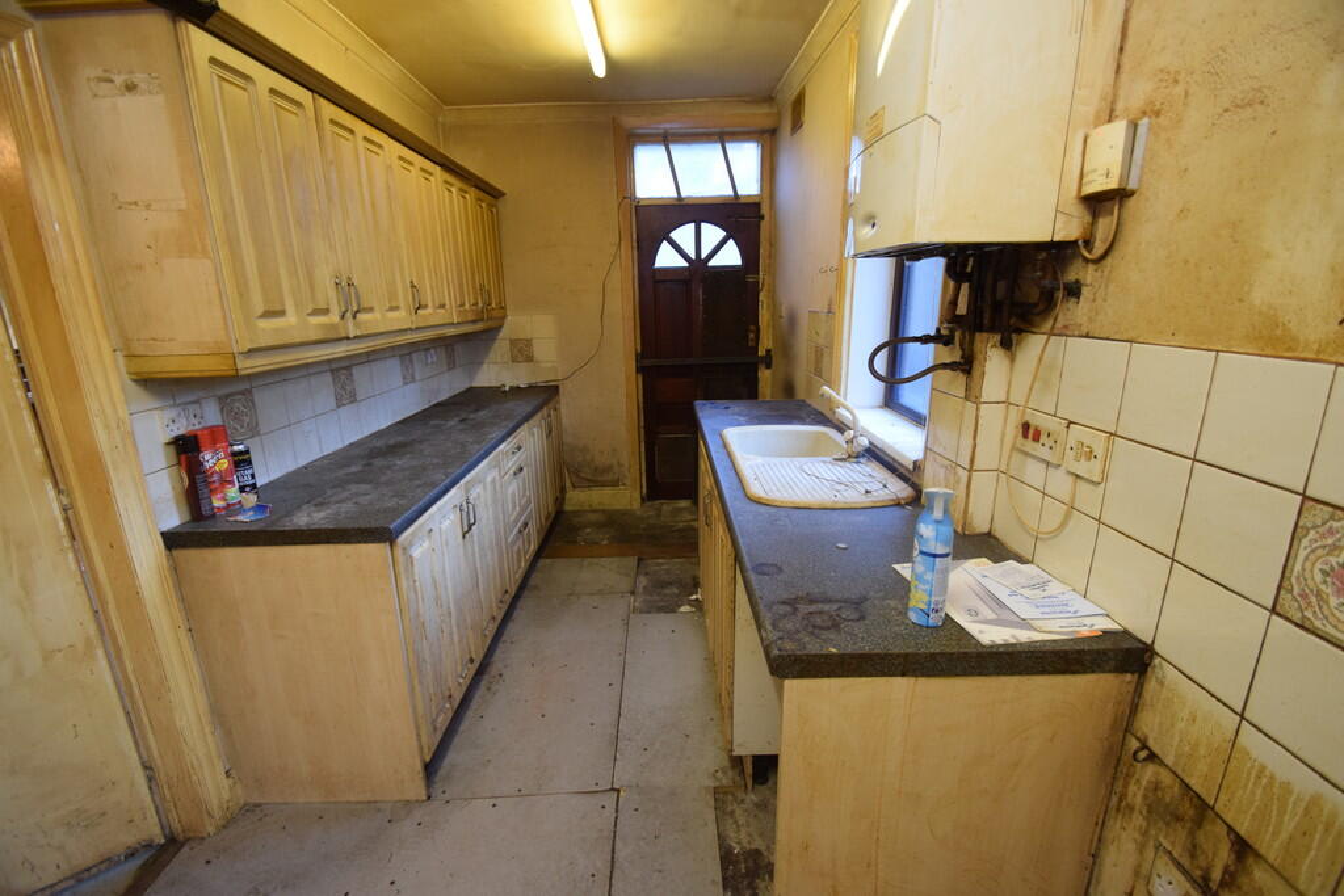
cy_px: 448
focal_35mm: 15
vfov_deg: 77.3
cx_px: 672
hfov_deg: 100.4
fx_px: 560
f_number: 3.5
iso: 1250
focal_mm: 10
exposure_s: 1/60
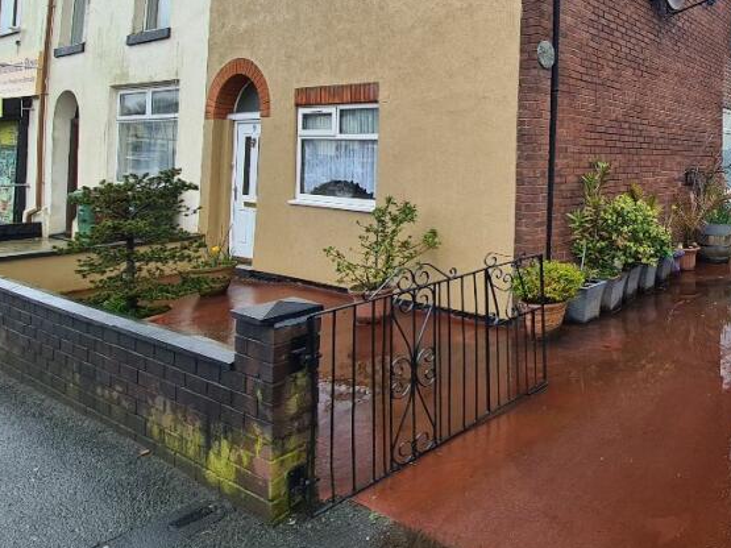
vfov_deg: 54.3
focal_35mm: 24
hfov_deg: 61.6
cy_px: 141
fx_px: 507
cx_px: 643
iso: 64
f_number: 2.2
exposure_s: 1/556
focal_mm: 2.22
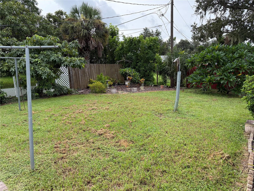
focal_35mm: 24
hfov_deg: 71.6
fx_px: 176
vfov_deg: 56.8
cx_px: 127
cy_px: 96
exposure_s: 1/955
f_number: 1.78
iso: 100
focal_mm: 6.76
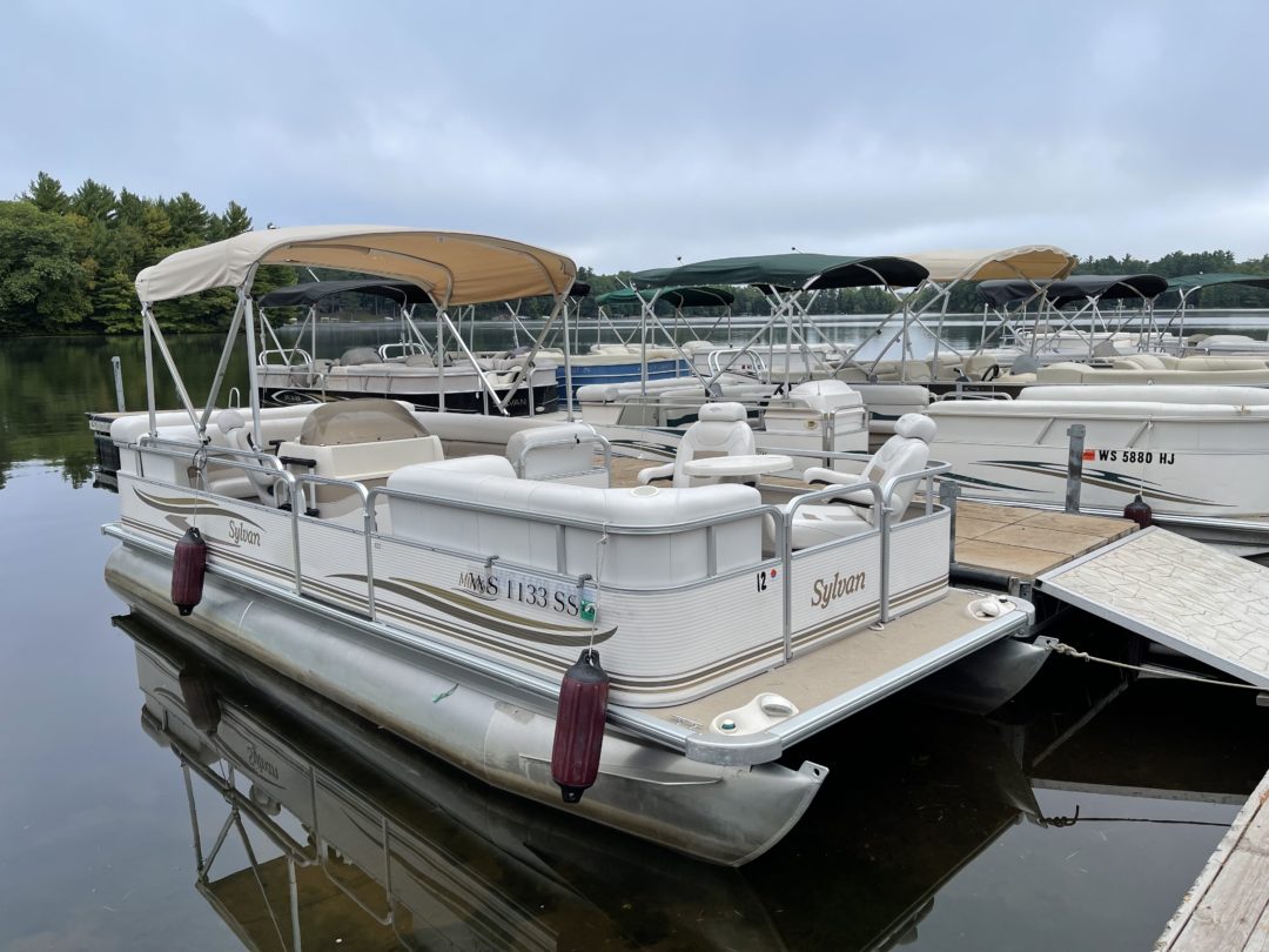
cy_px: 476
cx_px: 634
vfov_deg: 53.1
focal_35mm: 26
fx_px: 953
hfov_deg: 67.3
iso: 32
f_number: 1.6
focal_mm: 5.1
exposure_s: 1/1689
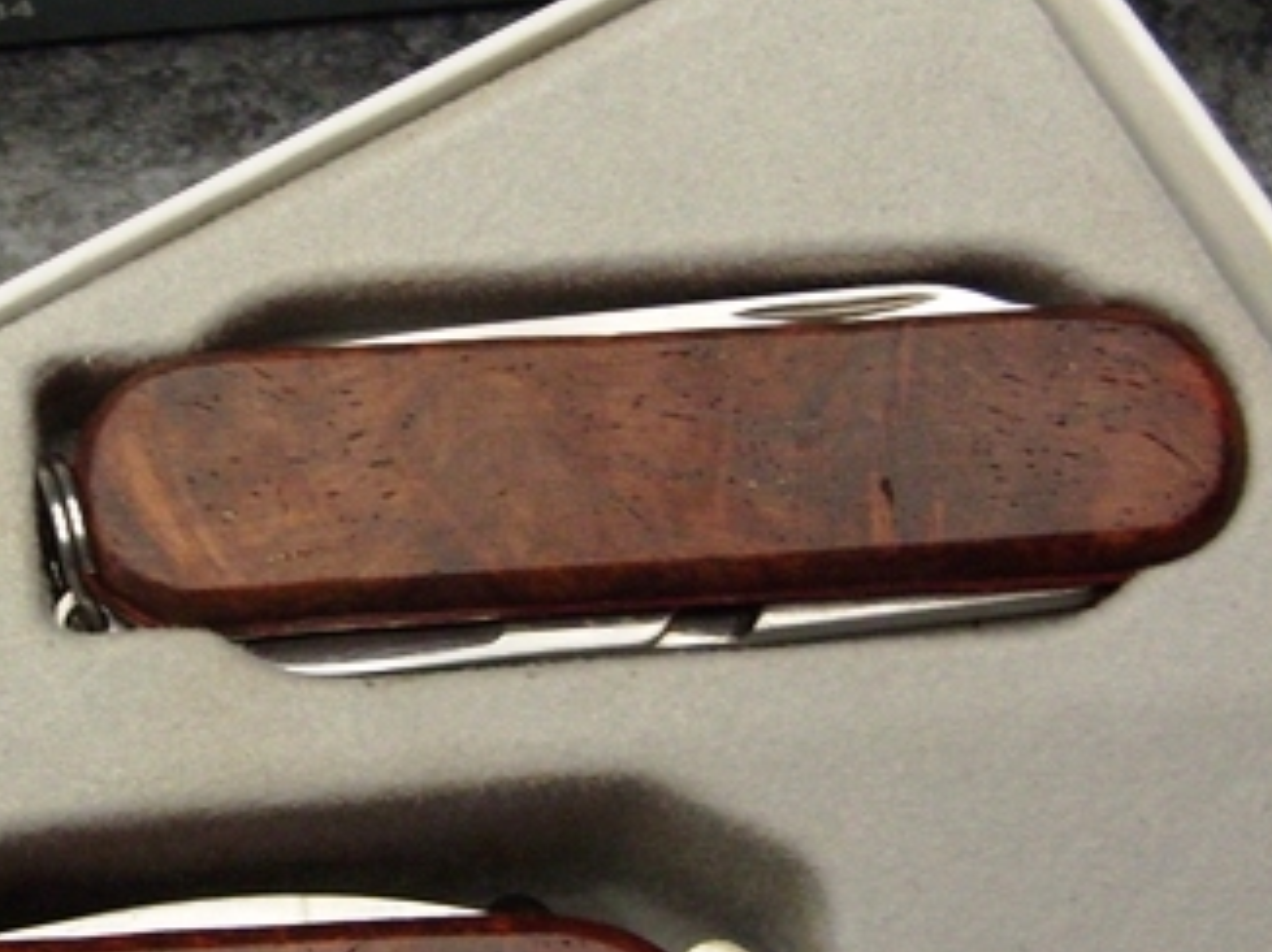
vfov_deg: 17.1
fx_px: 3158
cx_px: 199
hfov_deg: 22.4
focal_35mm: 86
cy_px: 636
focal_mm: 7.8
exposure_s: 1/30
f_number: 2.8
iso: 200
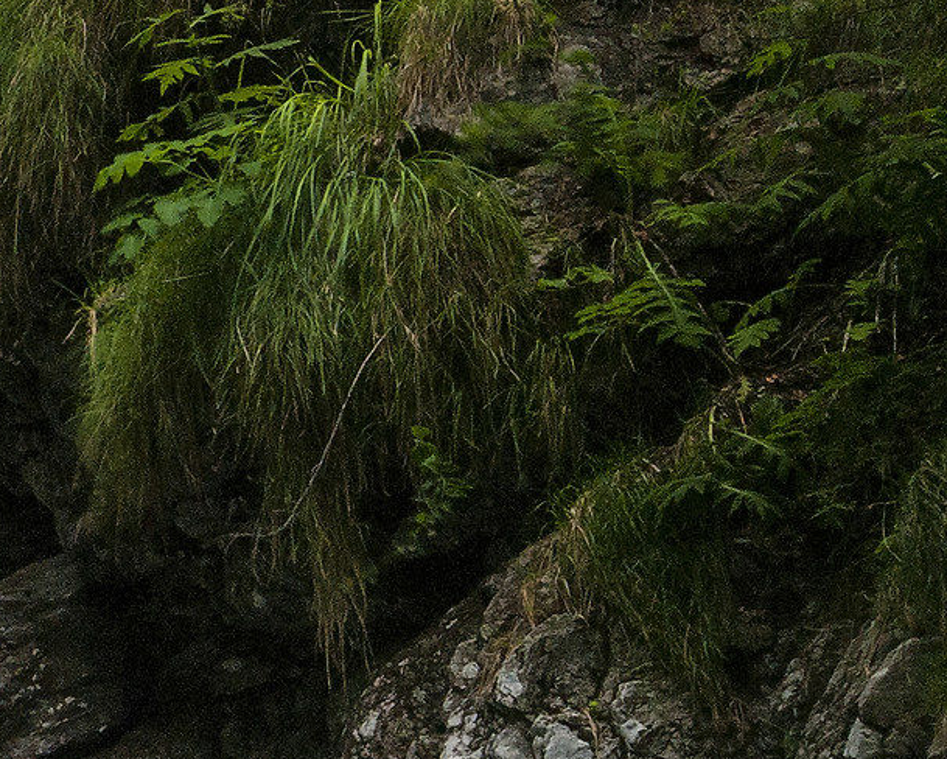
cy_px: 635
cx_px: -882
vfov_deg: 13.8
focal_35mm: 111
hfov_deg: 14.6
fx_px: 3113
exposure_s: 30
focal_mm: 20
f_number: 16
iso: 320
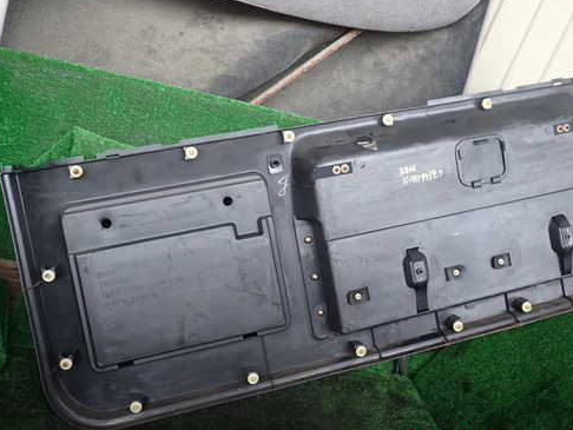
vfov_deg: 38.7
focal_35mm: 37
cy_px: 193
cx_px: 318
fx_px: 613
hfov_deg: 50.0
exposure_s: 1/60
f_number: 2.3
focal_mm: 5.4
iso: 100
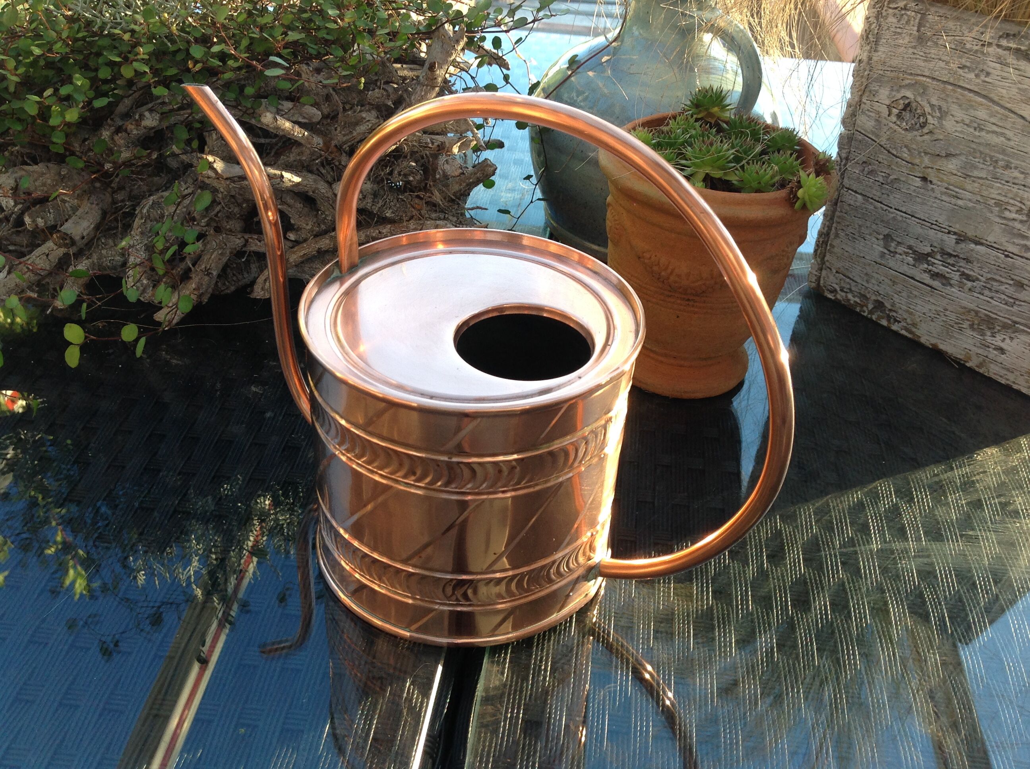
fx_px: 1040
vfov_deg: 40.6
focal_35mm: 35
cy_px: 384
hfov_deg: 52.7
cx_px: 515
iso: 80
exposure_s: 1/120
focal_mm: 4.28
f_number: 2.4
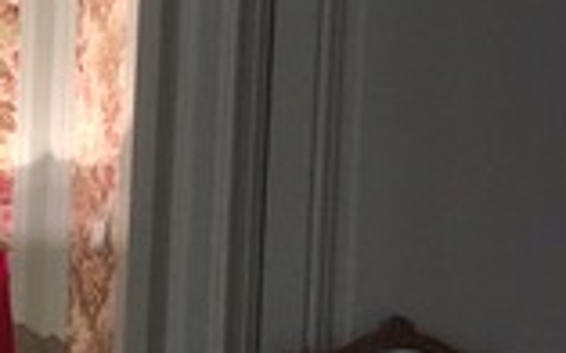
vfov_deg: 10.5
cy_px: 245
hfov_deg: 14.1
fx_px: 1927
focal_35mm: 125
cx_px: -552
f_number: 2.2
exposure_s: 1/33
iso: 125
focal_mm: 4.15
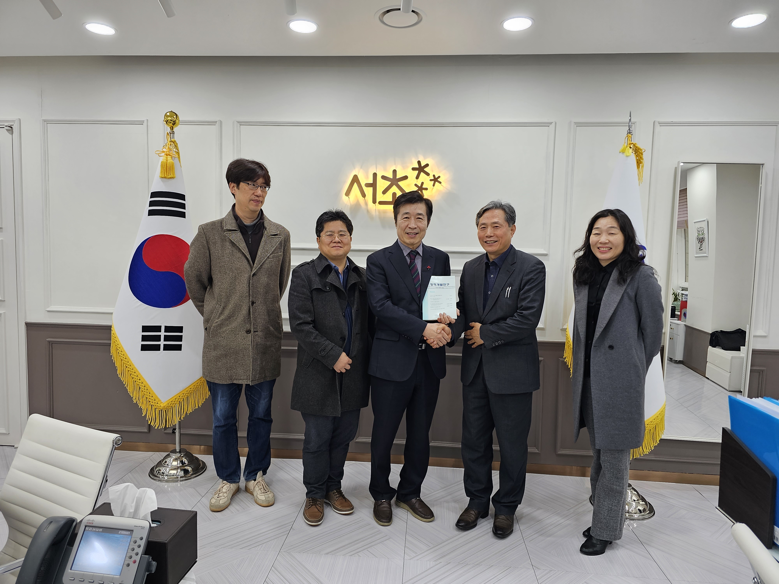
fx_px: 518
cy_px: 292
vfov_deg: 58.9
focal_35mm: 23
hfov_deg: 73.9
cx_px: 390
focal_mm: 6.3
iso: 64
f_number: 1.7
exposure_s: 1/120
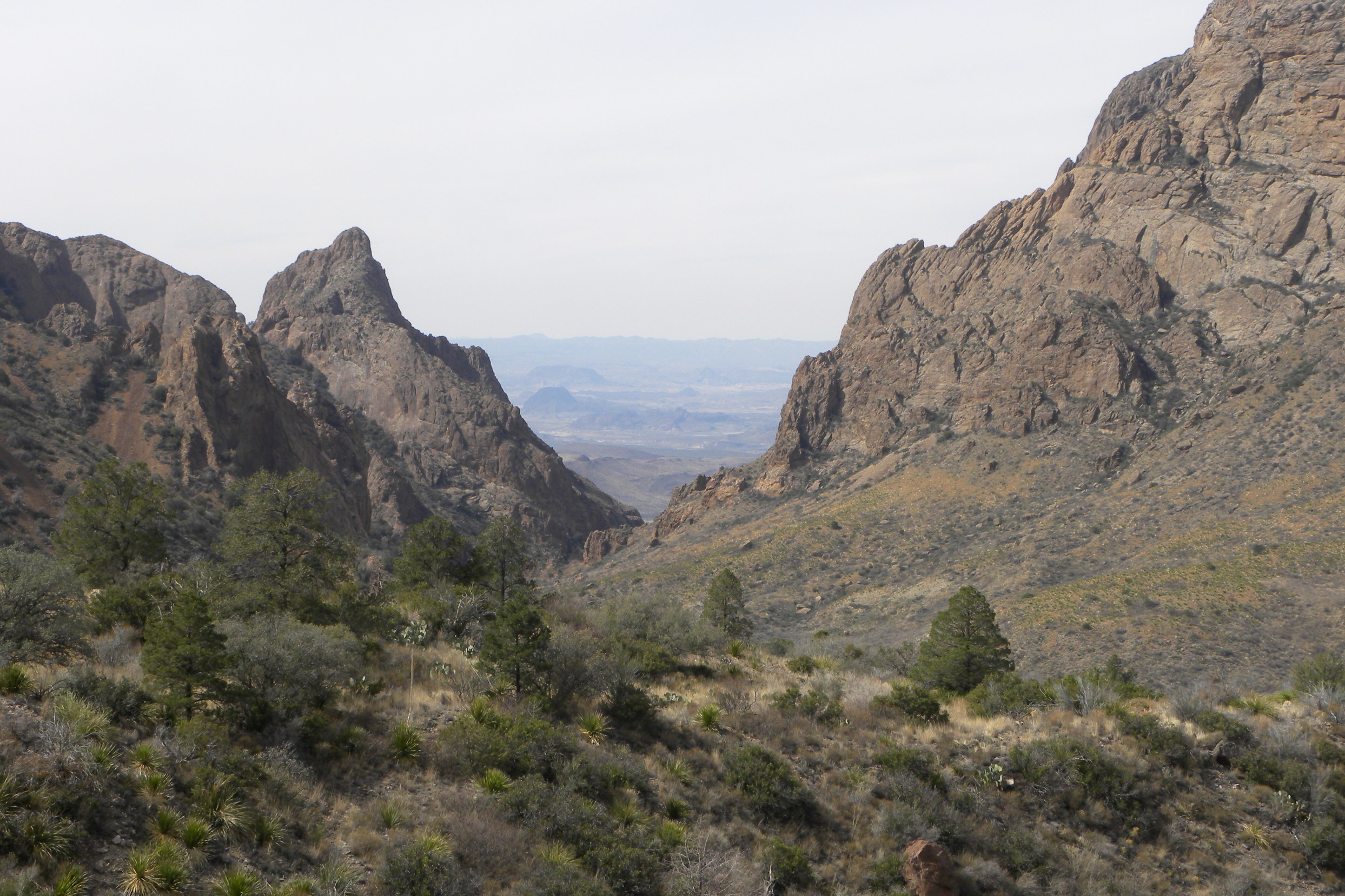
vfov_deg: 19.7
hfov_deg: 29.2
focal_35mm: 69
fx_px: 2578
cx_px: 675
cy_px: 417
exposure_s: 1/282
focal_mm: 11.8
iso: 64
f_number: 5.6
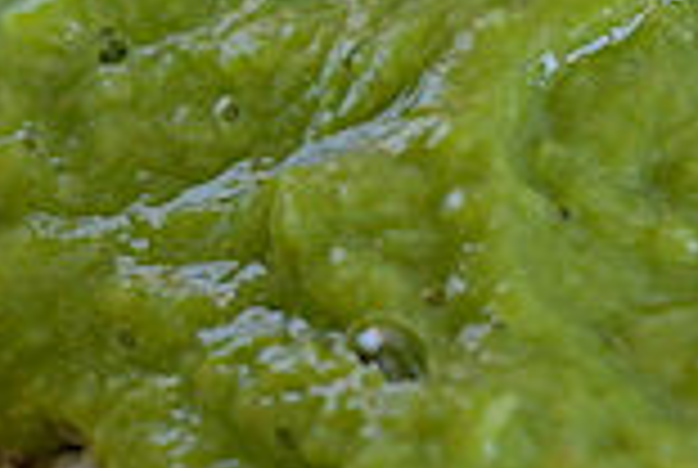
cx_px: 779
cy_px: 254
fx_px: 6003
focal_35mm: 309
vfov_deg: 4.5
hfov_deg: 6.6
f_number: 3.5
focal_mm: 50
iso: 400
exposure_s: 1/60
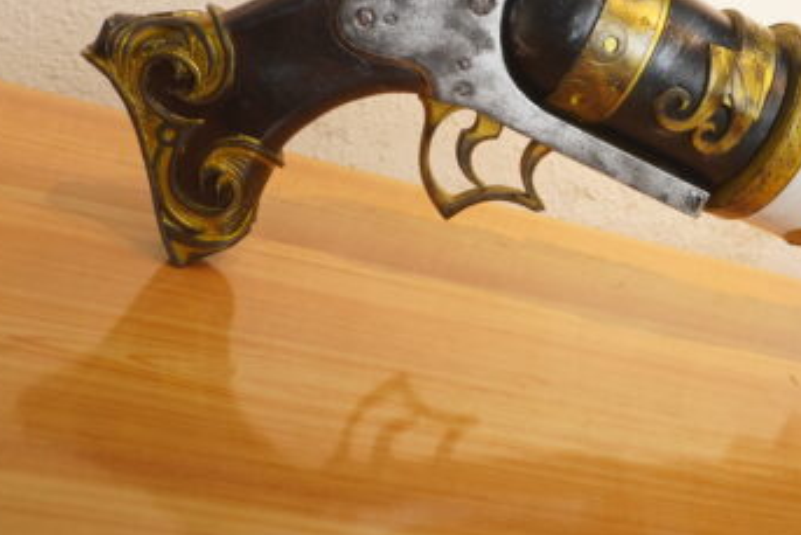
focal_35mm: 42
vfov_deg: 31.8
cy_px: 203
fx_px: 935
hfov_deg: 44.4
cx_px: 628
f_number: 4
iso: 400
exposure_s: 1/100
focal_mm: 16
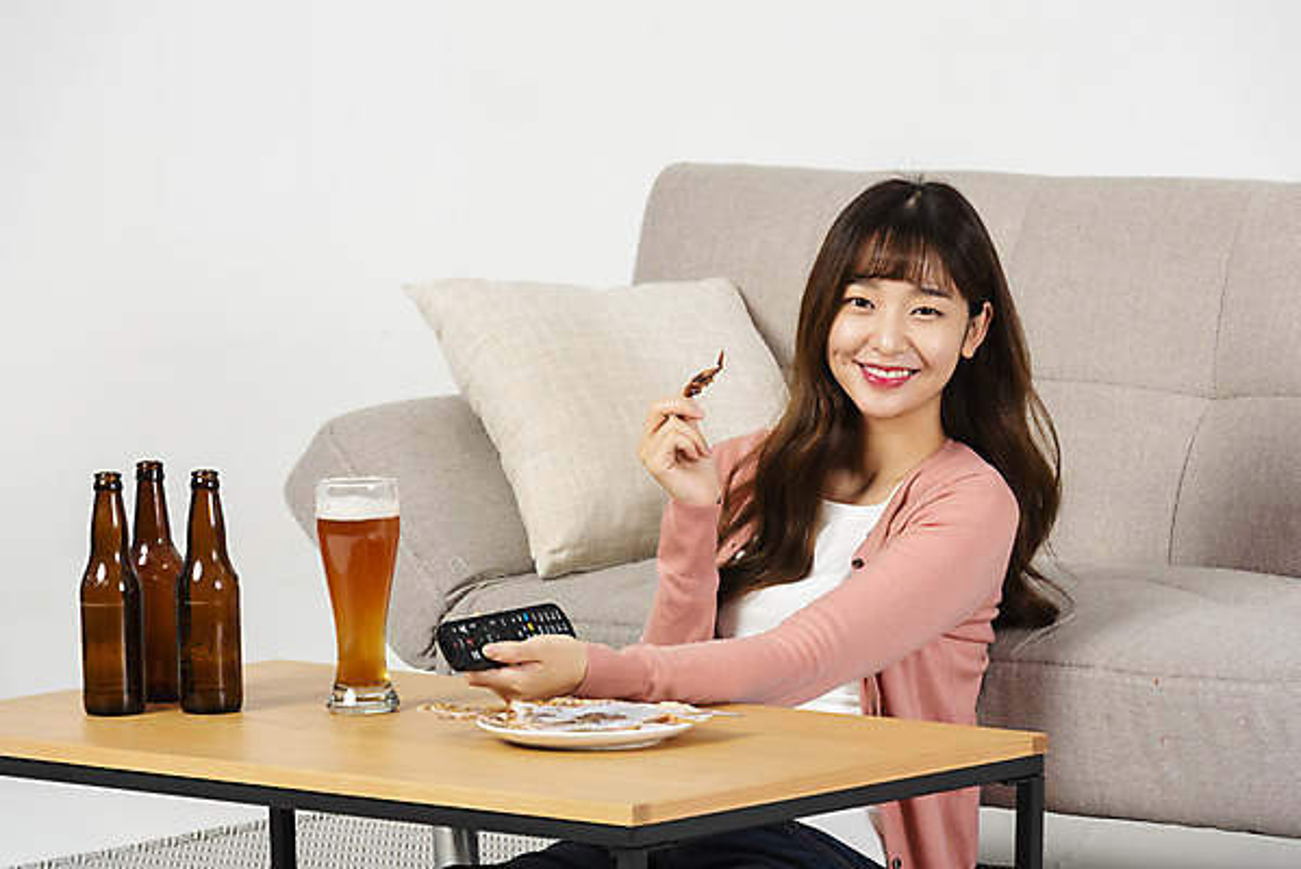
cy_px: 434
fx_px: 7231
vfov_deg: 6.9
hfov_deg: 10.3
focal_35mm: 200
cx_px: 650
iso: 100
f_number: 11
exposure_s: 1/125
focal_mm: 200
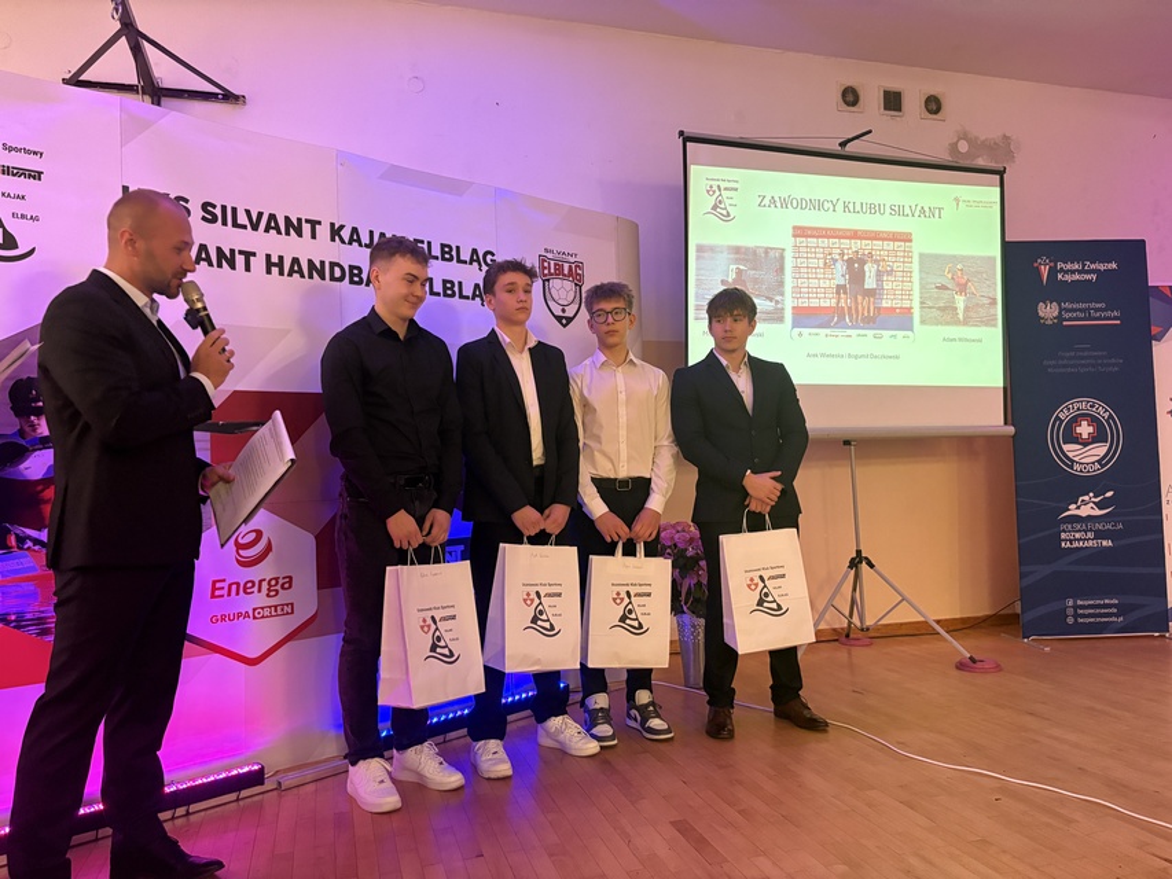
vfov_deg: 53.1
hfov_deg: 67.3
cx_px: 586
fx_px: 880
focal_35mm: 26
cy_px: 440
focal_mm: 5.96
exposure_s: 1/60
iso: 400
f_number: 1.6
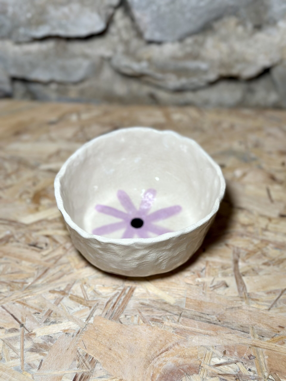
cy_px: 190
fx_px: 529
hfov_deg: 30.3
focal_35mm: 48
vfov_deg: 39.7
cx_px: 143
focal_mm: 6.86
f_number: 1.78
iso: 100
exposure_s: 1/121
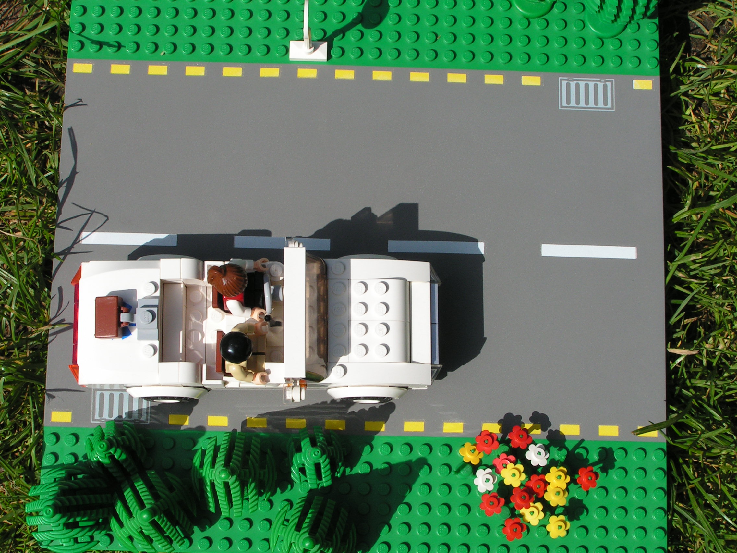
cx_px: 368
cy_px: 276
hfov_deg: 32.7
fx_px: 1256
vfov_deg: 24.8
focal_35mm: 59
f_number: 6.3
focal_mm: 9.9
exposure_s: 1/500
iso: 50
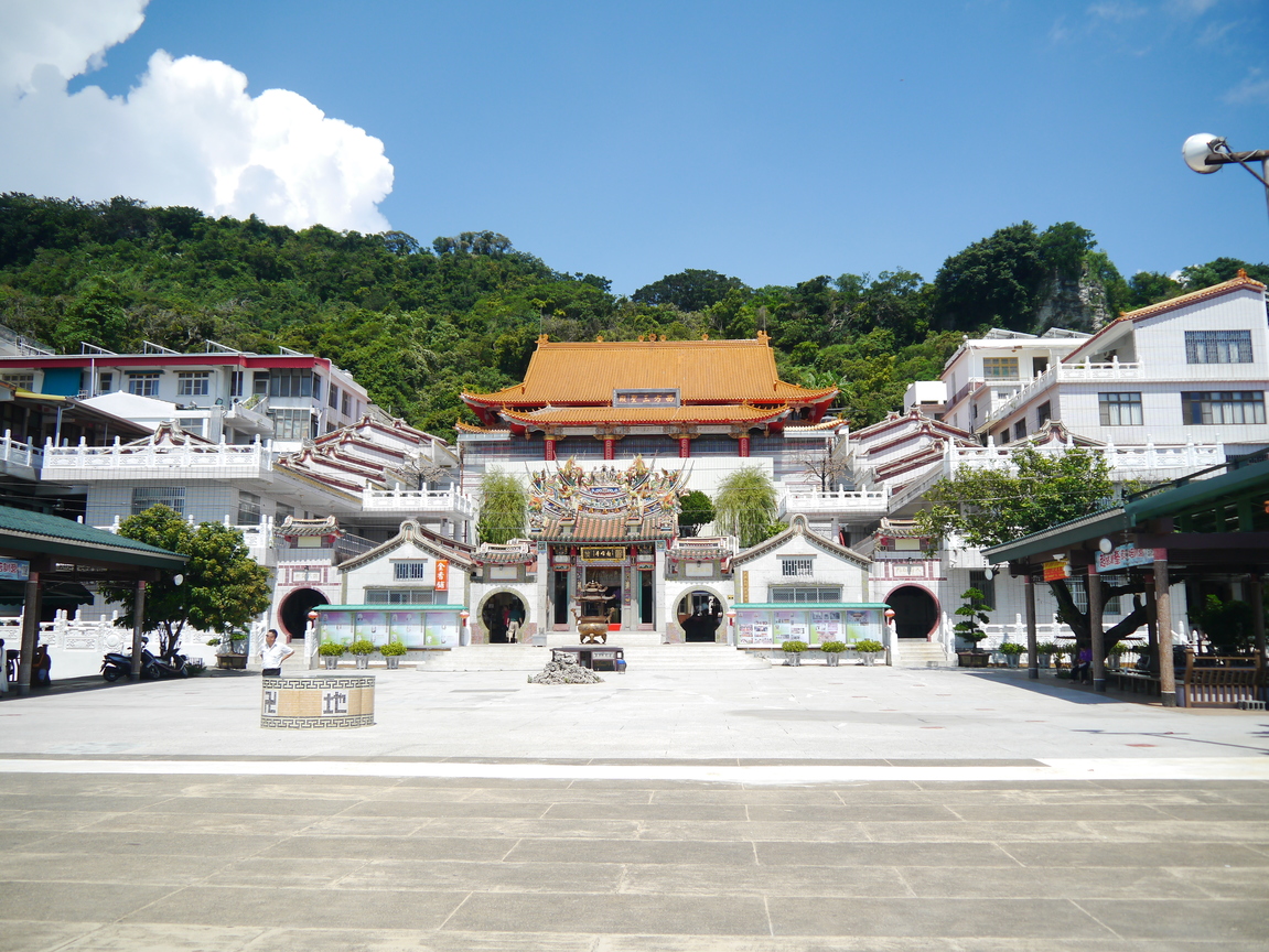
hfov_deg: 59.9
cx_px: 634
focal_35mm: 30
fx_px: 1100
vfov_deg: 46.8
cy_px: 476
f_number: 3.6
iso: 160
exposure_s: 1/1300
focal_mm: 15
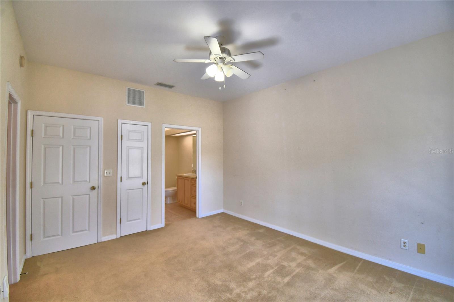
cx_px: 227
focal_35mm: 15
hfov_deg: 100.4
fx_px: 189
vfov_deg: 77.3
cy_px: 151
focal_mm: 10
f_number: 4.5
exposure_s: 1/100
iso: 400
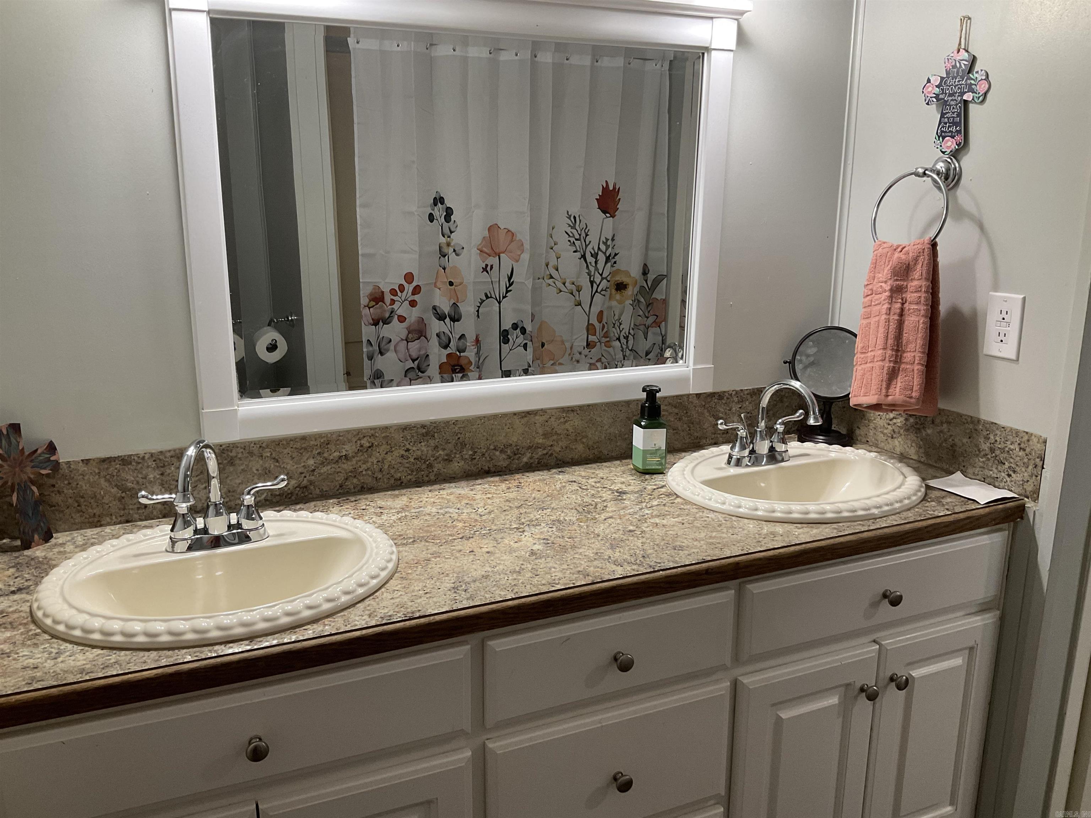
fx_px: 914
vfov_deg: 48.2
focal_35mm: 29
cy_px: 409
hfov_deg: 61.7
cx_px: 546
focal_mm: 3
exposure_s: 1/60
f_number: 1.8
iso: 80
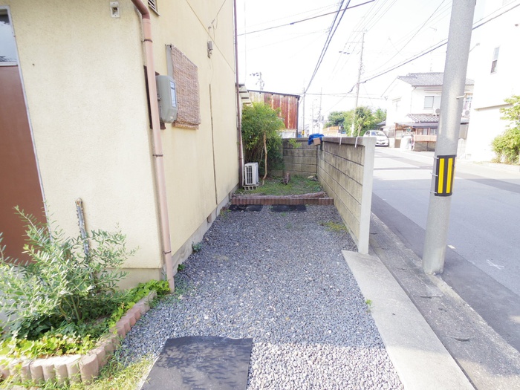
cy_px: 195
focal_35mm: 17
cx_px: 260
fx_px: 255
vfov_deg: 74.7
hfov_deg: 91.0
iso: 200
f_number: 4.5
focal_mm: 3.8
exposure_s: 1/160
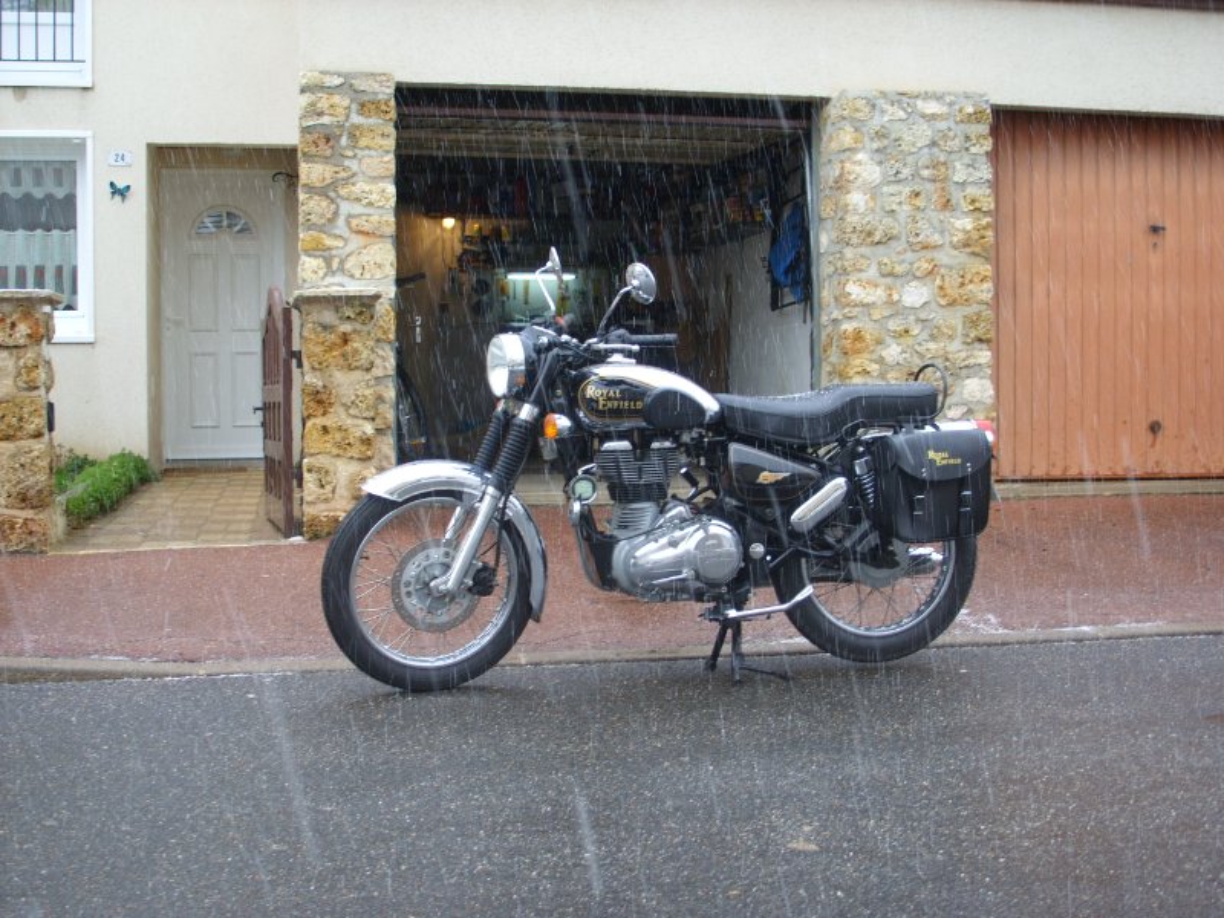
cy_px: 459
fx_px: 1697
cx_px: 612
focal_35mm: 48
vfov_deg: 30.3
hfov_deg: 39.7
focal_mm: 9.87
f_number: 3
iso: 50
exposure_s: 1/47
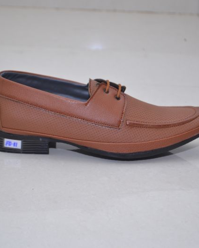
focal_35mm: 96
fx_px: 704
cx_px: 87
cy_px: 124
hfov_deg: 16.1
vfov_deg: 20.0
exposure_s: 1/125
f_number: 5.6
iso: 400
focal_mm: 45
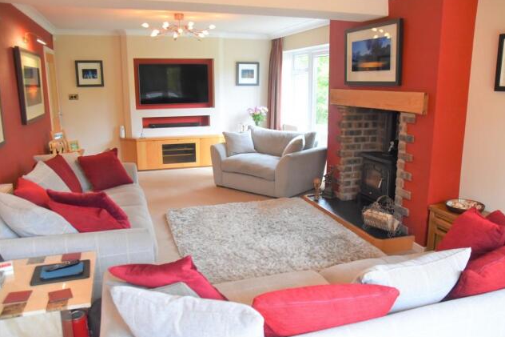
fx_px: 393
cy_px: 165
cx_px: 260
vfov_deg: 46.4
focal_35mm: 28
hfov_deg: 65.5
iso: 1400
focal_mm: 18
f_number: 3.5
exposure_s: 1/125
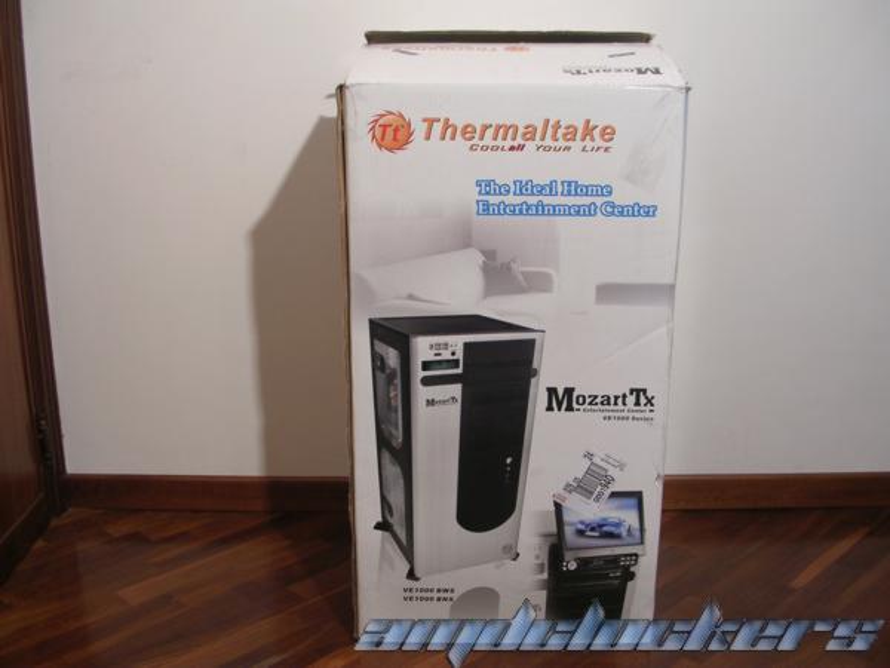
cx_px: 445
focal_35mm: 38
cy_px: 334
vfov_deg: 37.7
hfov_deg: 49.0
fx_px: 977
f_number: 2.8
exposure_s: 1/17.2
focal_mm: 5.8
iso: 50
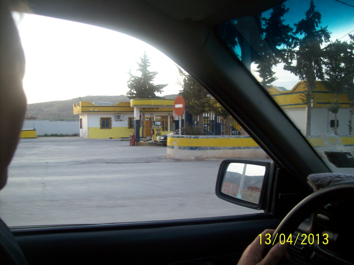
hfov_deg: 51.4
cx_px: 177
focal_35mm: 36
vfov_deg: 39.7
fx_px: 368
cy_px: 132
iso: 80
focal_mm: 6
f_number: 2.7
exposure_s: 1/79.1
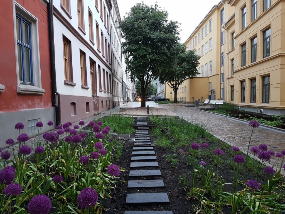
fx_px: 214
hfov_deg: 67.3
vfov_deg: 53.1
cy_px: 107
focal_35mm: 26
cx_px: 142
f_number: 1.7
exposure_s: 1/24
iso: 160
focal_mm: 4.2
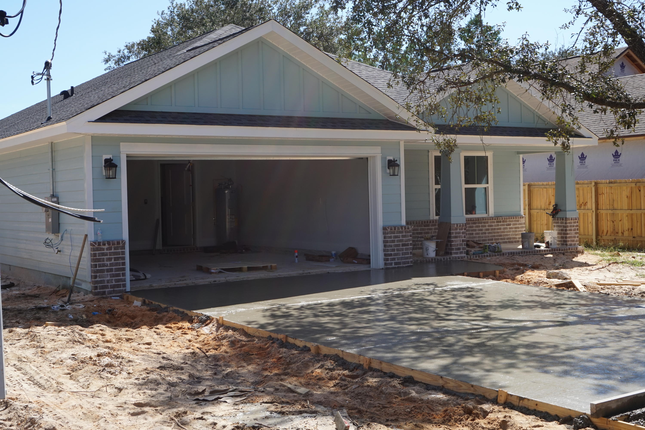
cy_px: 215
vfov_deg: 29.8
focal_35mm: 45
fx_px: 806
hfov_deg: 43.6
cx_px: 322
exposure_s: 1/80
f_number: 13
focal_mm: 30
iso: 100
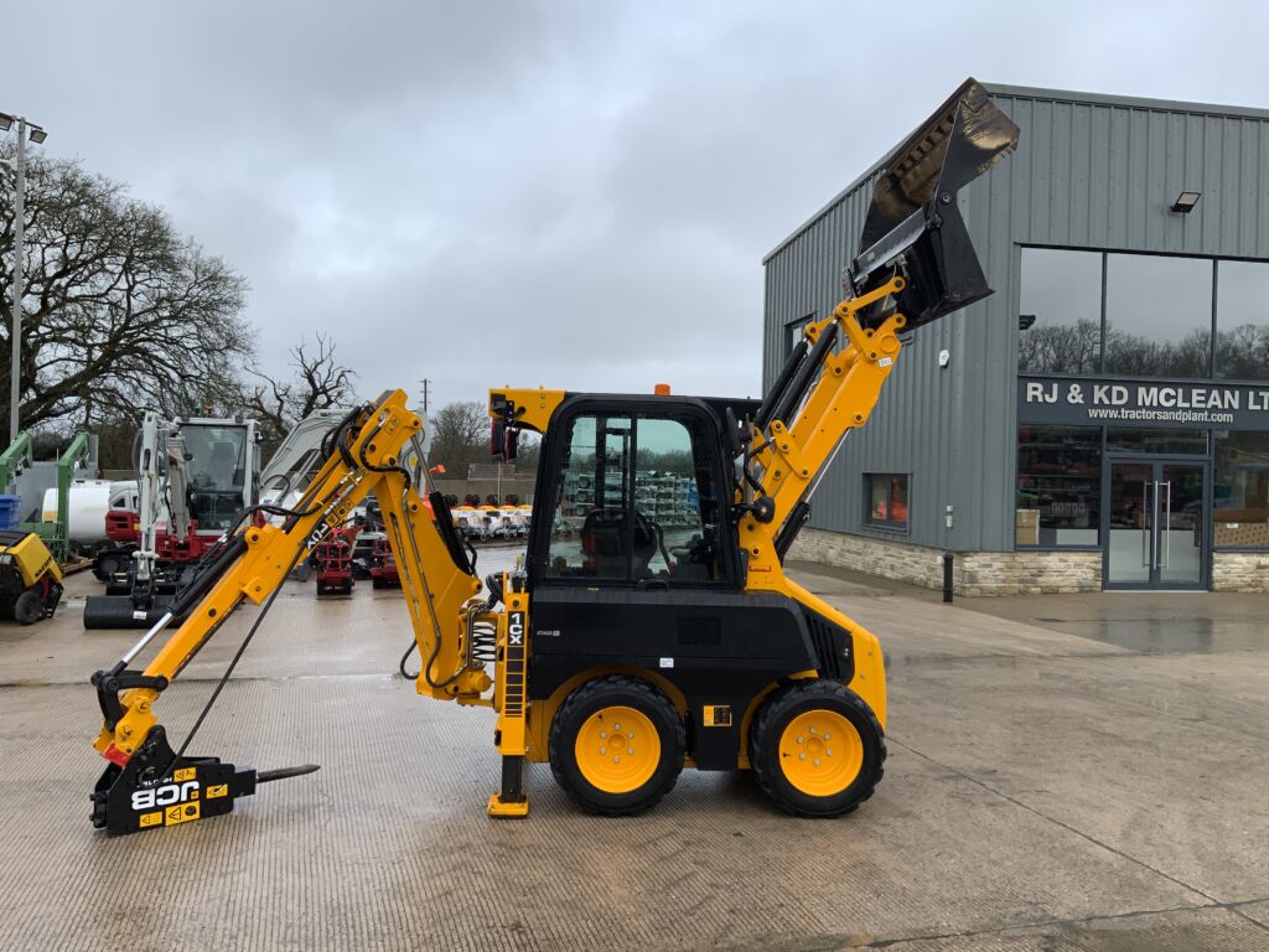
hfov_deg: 61.7
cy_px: 476
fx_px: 1063
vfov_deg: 48.2
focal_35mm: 29
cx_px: 634
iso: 16
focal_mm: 3
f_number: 1.8
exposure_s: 1/439
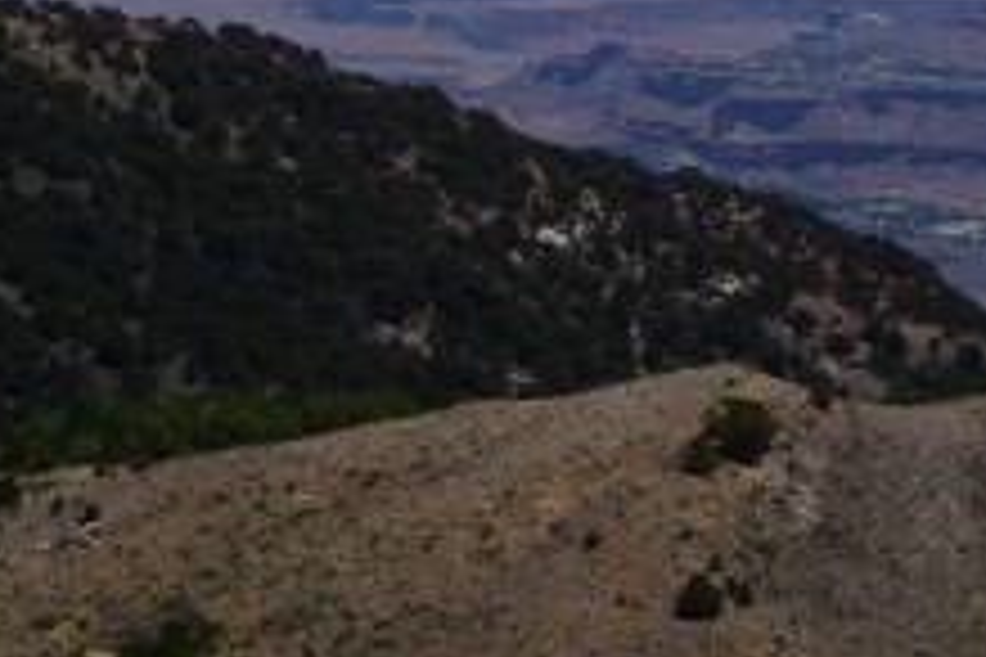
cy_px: -1058
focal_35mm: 323
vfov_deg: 4.2
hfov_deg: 6.3
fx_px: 8848
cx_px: 1720
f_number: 11
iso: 200
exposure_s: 1/500
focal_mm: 35
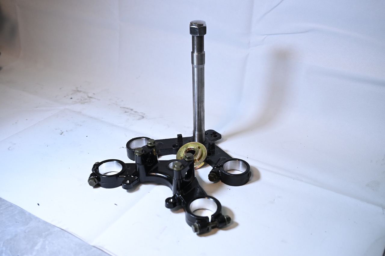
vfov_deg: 35.9
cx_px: 192
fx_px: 396
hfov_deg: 51.9
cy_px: 128
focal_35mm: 37
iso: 800
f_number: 4
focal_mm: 37
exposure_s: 1/160
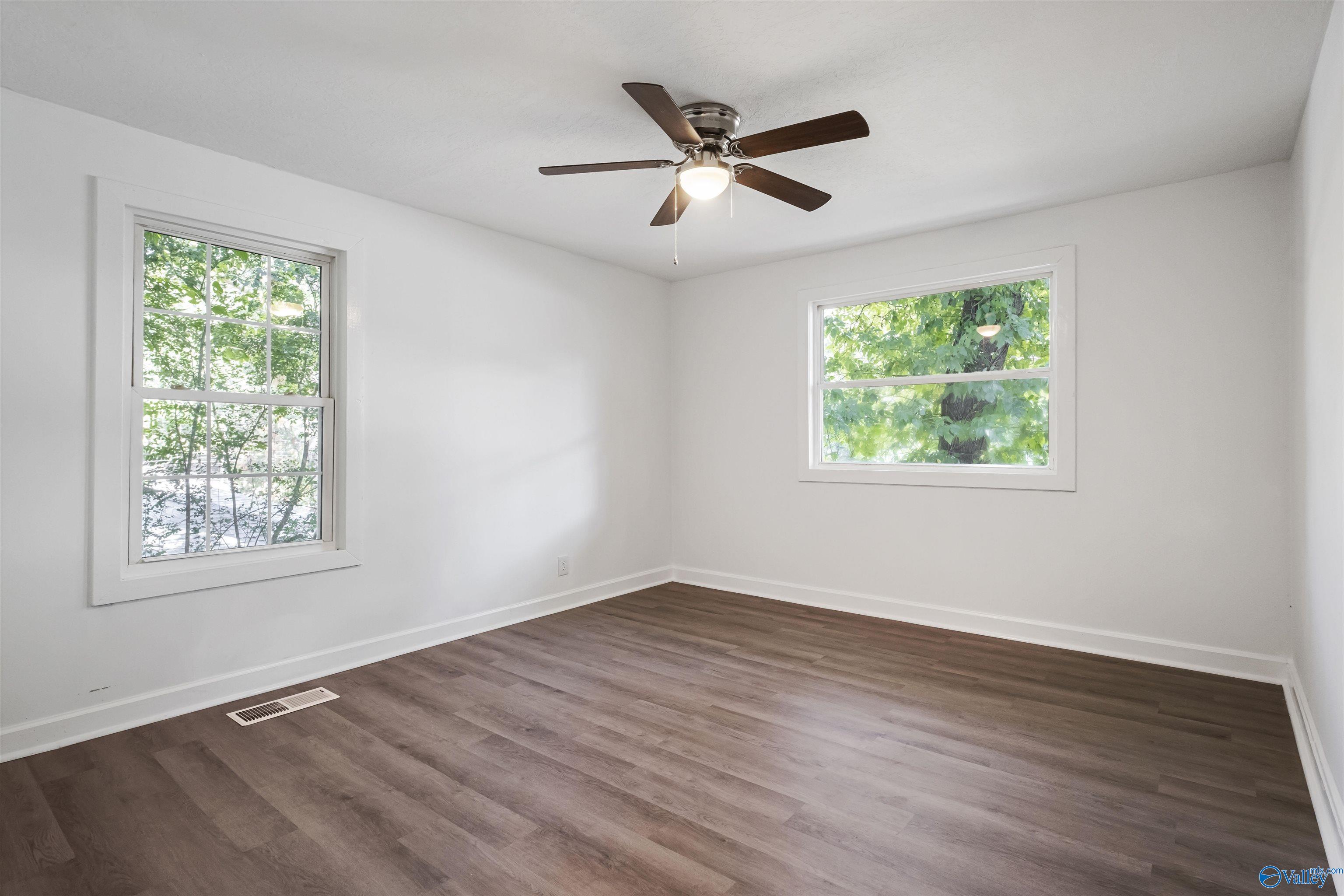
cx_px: 672
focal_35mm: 16
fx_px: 597
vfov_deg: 73.7
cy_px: 448
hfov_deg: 96.7
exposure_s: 1/8
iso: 1250
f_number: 8
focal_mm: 10.5
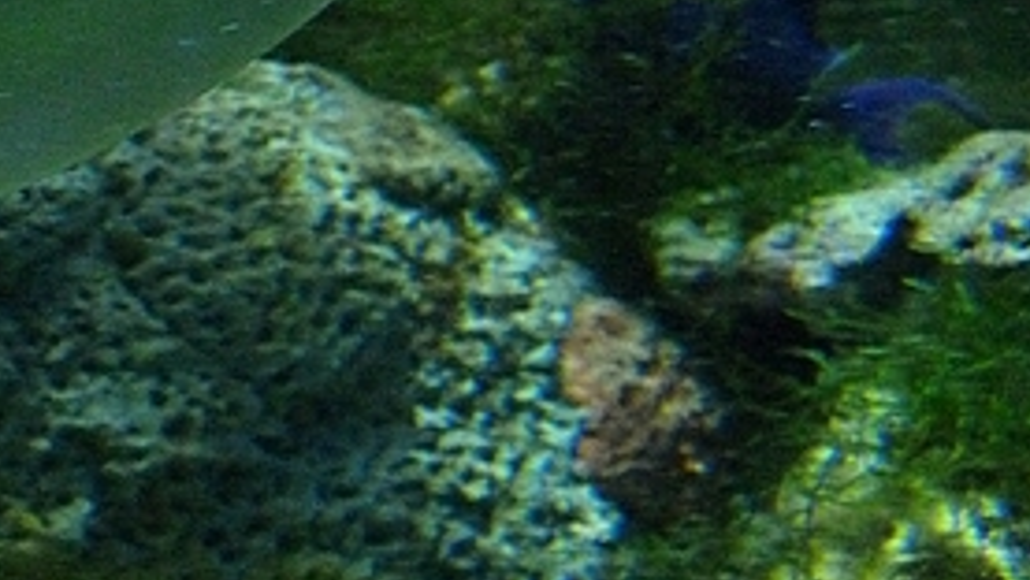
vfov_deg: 11.8
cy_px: -223
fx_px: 2705
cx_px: 141
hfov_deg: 21.2
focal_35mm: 99
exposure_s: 1/60
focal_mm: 7.6
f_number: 3.2
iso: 800
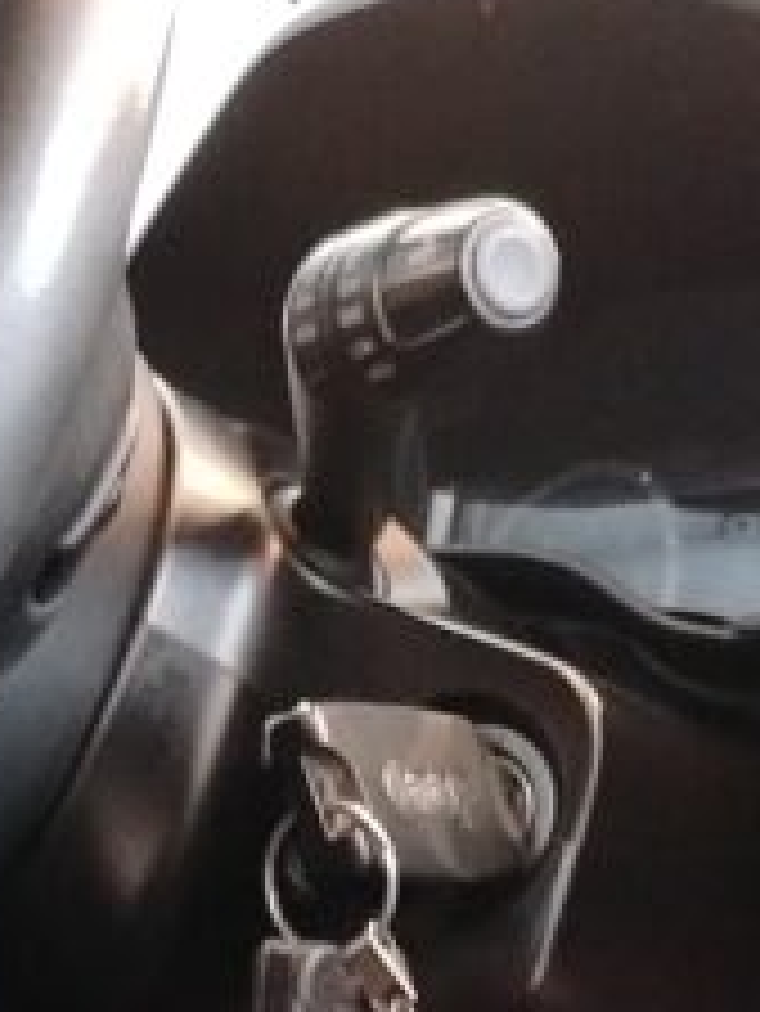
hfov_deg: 13.6
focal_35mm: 109
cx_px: 508
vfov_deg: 16.1
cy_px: 1624
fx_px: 3188
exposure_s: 1/20
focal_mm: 5.25
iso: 3713
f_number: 1.75
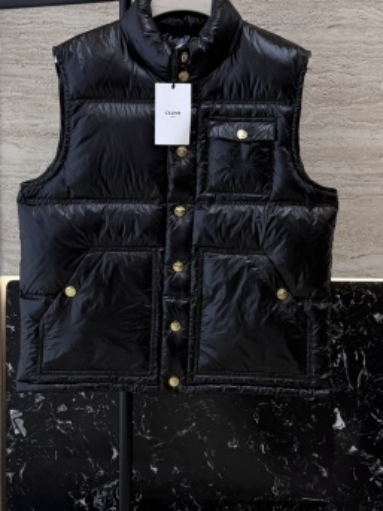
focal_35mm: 35
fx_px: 517
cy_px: 186
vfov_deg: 52.0
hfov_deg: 40.7
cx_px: 178
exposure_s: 1/244
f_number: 1.78
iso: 64
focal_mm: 6.76
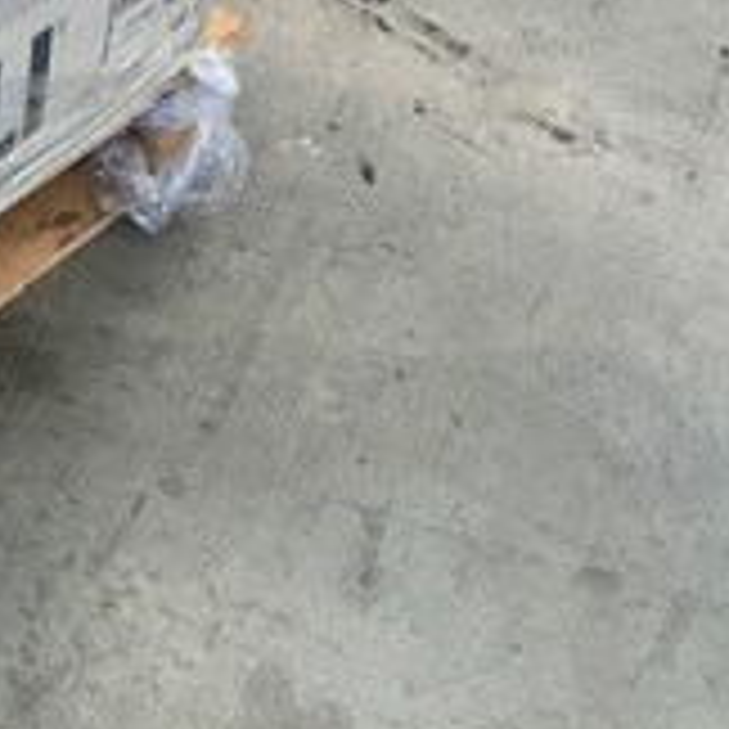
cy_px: -76
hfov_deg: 15.4
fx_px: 2406
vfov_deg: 16.7
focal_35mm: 101
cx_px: -486
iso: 40
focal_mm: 3
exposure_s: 1/120
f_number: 1.8
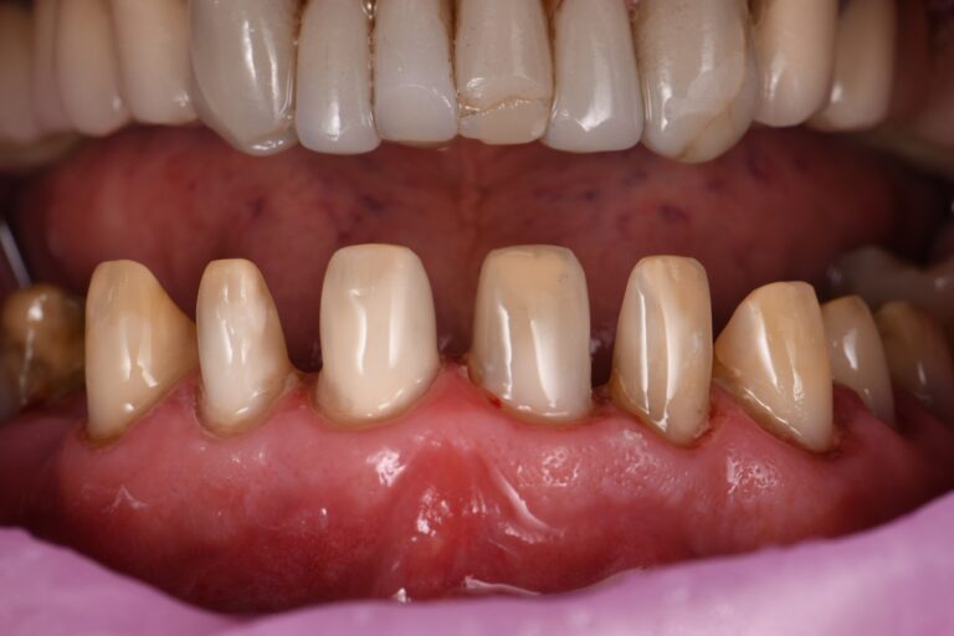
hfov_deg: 16.3
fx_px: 3339
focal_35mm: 126
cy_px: 318
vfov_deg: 10.9
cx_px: 477
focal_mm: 105
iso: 200
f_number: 32
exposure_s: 1/160
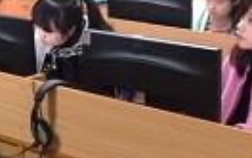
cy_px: 33
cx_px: -10
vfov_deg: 11.8
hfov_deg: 18.2
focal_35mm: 111
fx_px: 764
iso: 400
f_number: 2.4
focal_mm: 4.12
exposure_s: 1/15
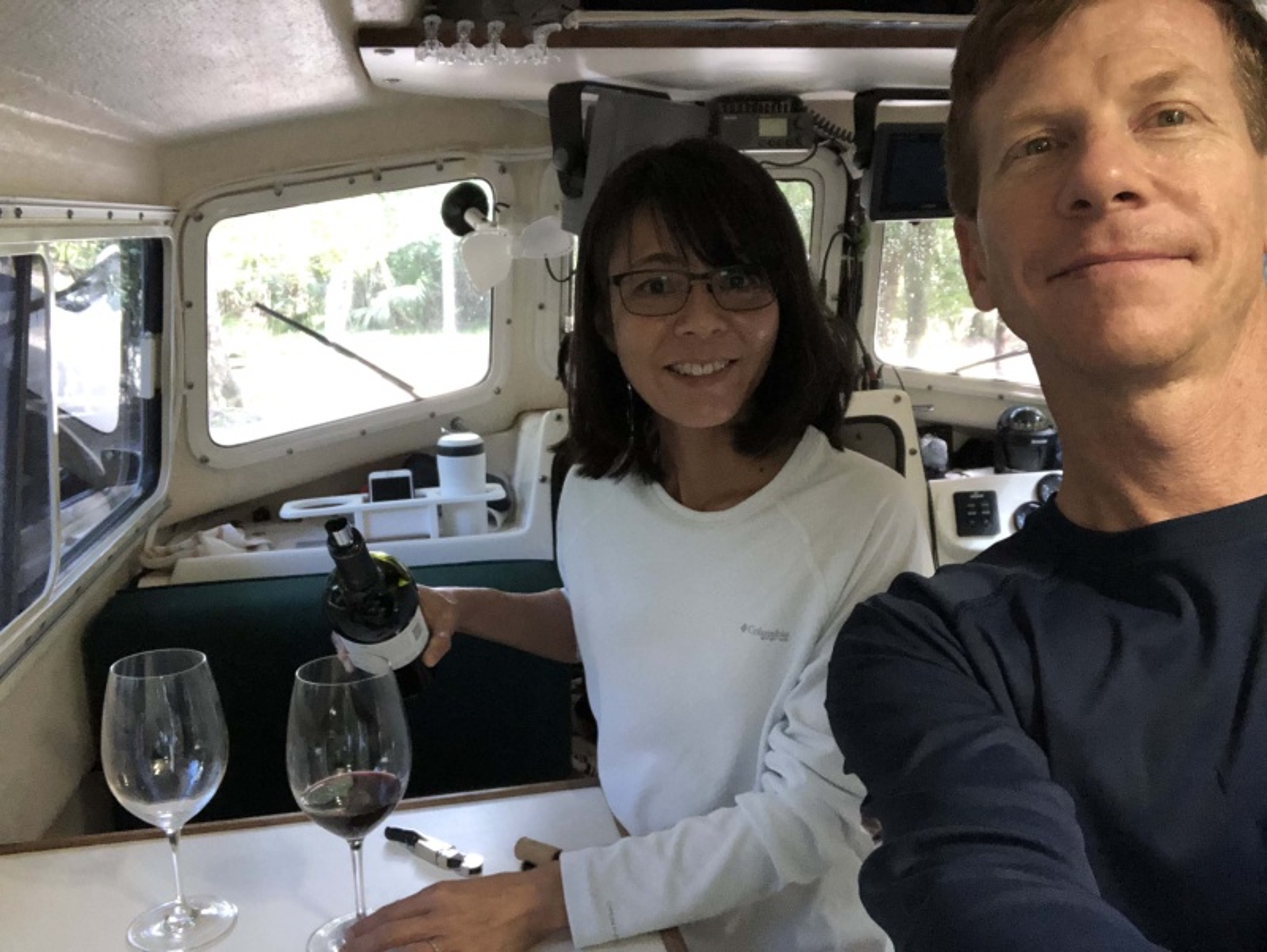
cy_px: 476
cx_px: 634
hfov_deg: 56.8
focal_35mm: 32
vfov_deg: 44.2
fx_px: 1172
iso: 250
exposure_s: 1/60
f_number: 2.2
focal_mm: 2.87
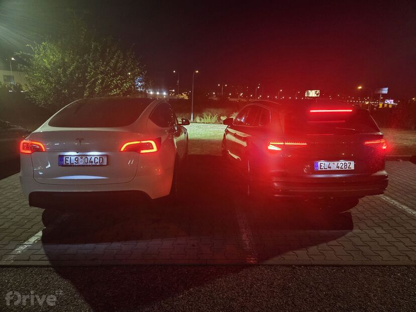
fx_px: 276
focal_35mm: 23
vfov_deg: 58.9
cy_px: 156
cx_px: 208
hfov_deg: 73.9
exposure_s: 1/33
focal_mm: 5.4
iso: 640
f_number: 1.8
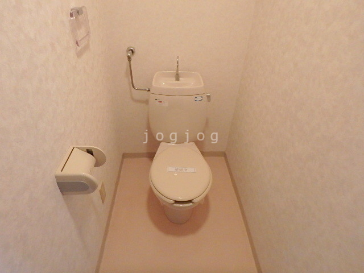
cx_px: 182
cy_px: 136
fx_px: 221
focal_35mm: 21
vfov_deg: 63.4
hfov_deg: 79.0
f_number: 3.5
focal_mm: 3.7
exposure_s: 1/30
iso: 800
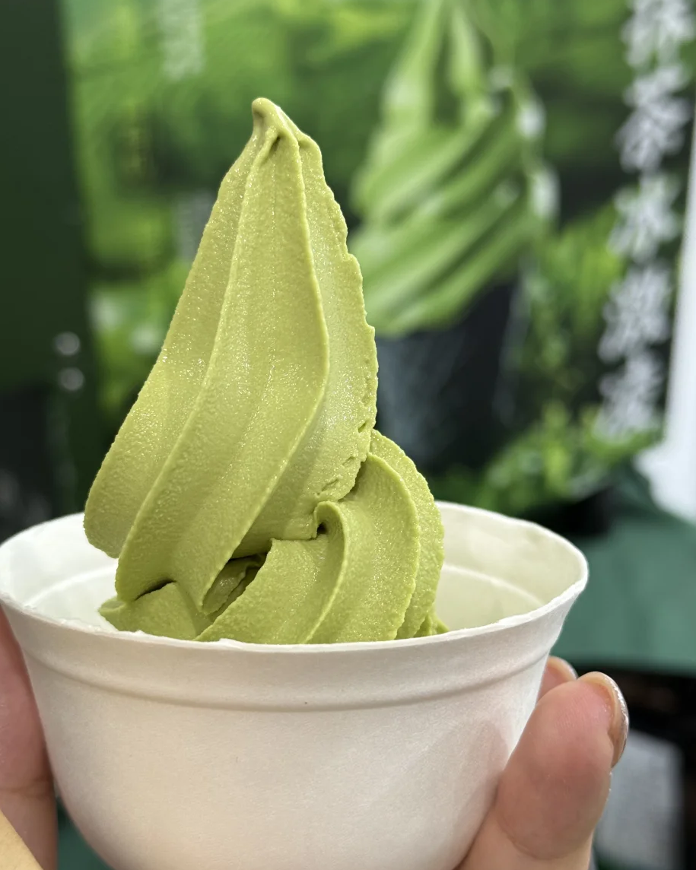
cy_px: 424
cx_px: 347
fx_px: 1519
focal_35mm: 59
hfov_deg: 25.8
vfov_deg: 32.0
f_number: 1.78
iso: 125
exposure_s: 1/60
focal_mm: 6.76
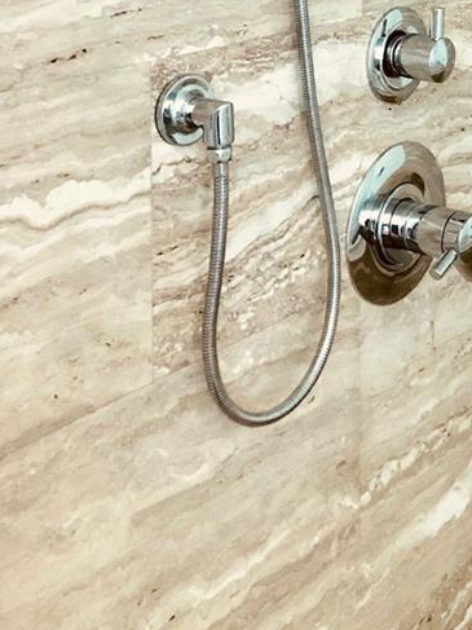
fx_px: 1255
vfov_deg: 25.7
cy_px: -91
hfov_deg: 20.0
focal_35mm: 69
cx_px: 570
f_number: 1.8
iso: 100
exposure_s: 1/15
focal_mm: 4
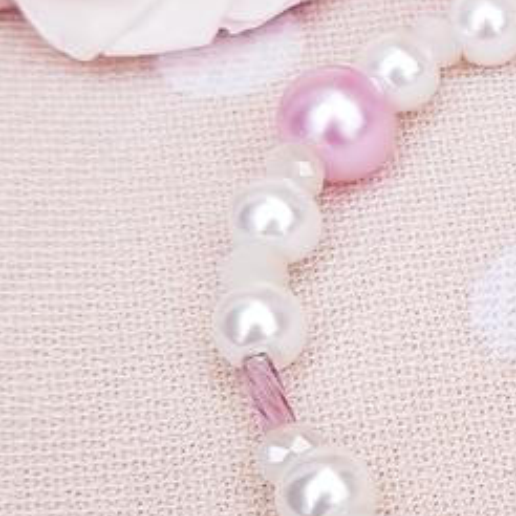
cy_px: 396
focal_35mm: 112
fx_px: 1889
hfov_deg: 14.2
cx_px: 841
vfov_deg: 15.5
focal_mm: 4.2
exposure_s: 1/920
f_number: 1.7
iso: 40
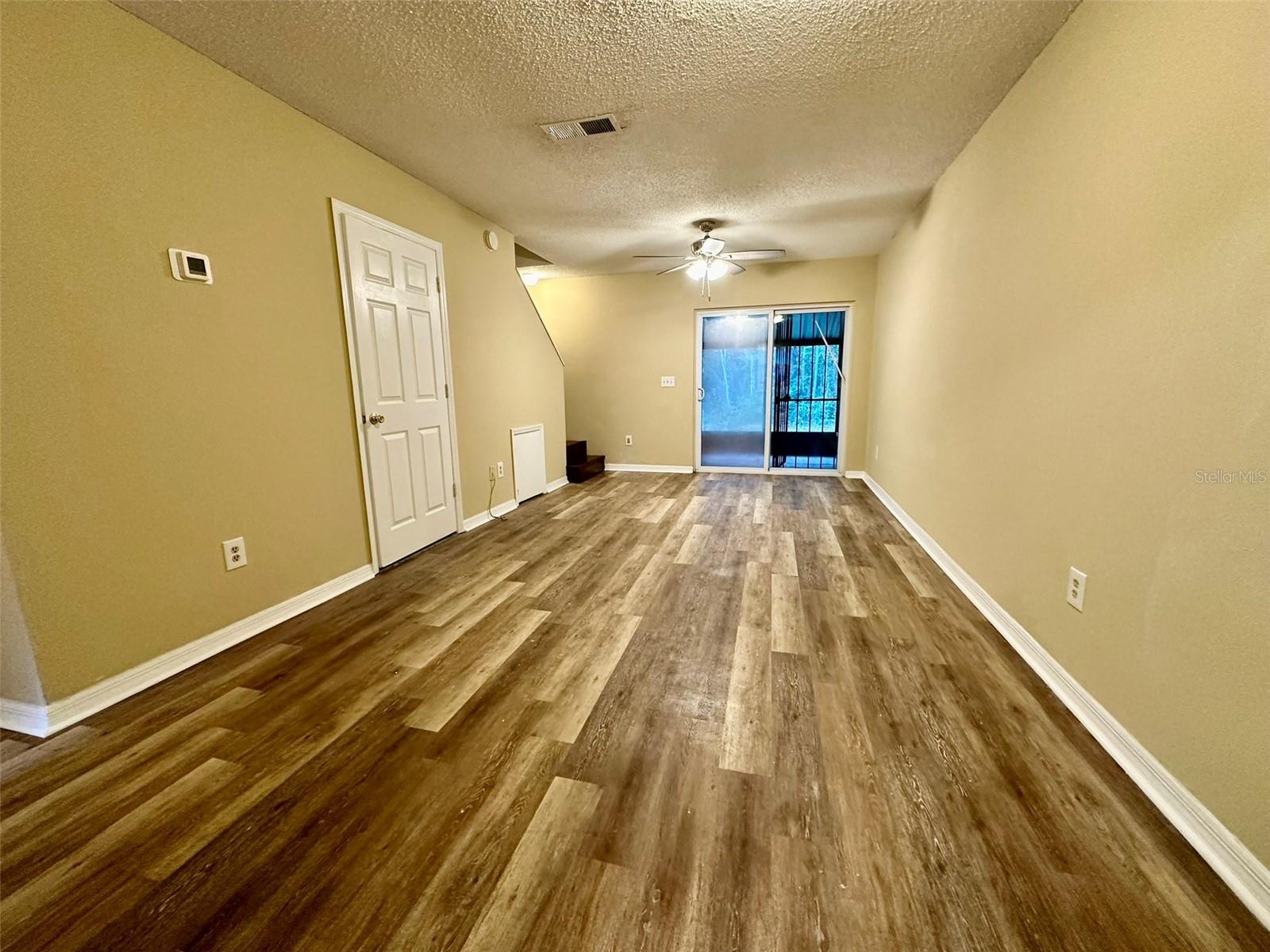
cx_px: 635
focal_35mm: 14
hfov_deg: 102.1
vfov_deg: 85.7
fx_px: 514
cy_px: 476
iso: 320
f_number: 2.2
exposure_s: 1/60
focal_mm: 2.22
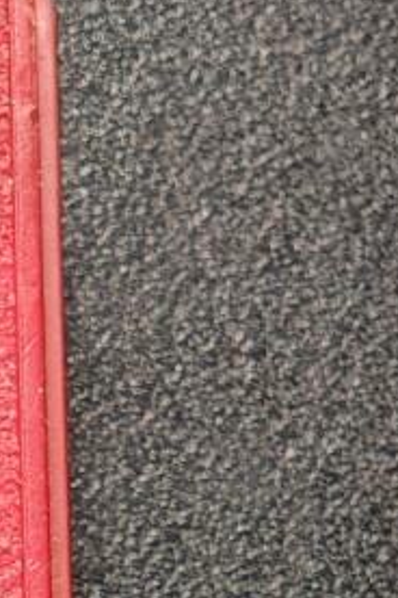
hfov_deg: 3.3
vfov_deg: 4.8
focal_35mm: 407
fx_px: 6749
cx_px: -1017
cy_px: 1762
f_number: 2
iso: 1250
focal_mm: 9
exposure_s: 1/83.8
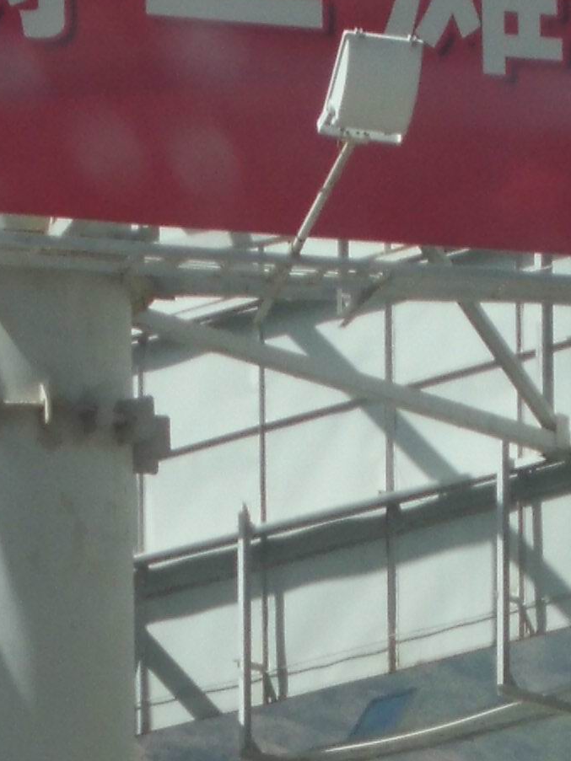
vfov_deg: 5.5
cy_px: 1126
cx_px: 372
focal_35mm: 359
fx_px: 7898
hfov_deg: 4.1
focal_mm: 13.5
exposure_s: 1/320
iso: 64
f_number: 5.8
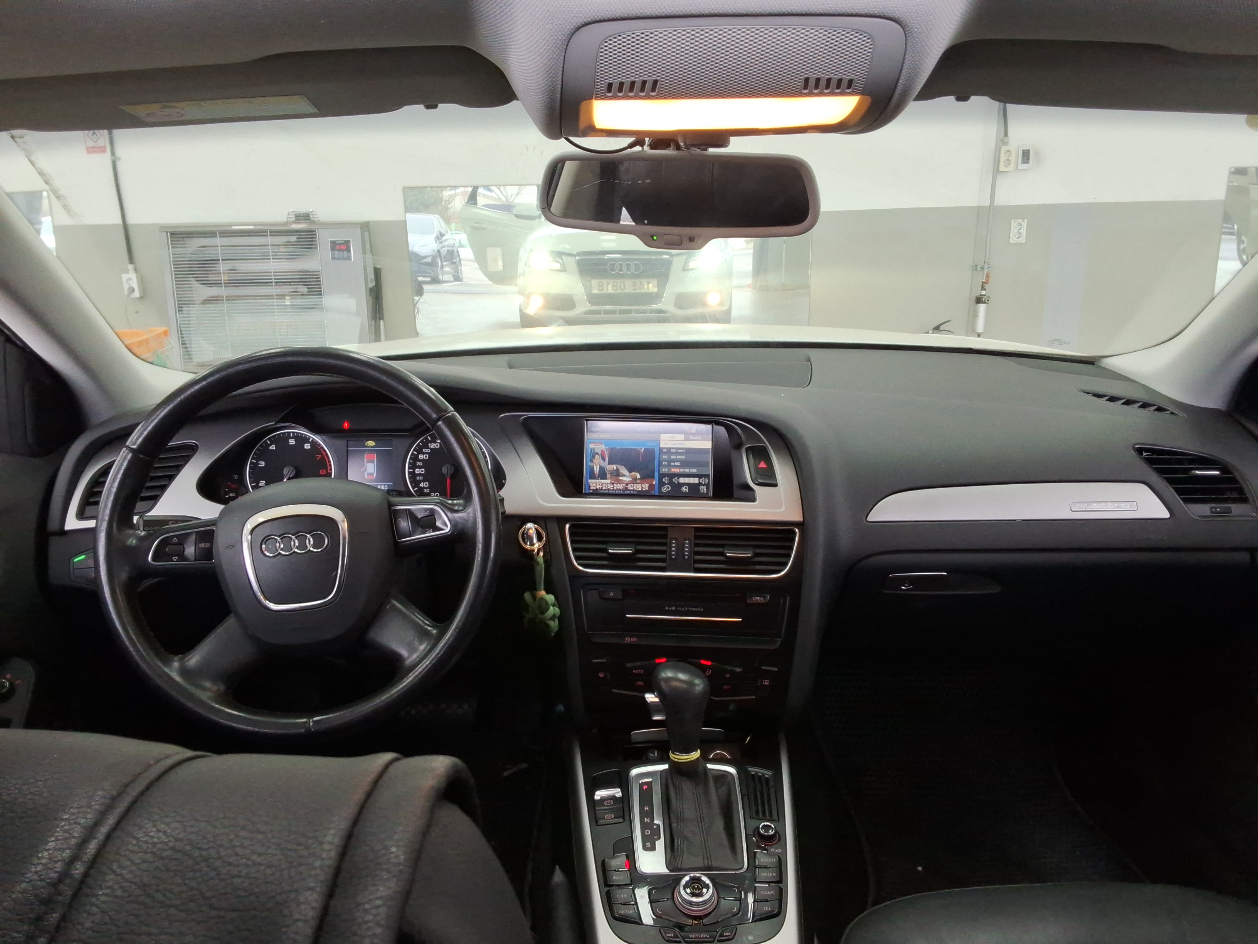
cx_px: 629
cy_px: 472
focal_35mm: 28
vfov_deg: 49.7
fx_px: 1018
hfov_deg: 63.4
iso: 63
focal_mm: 2.91
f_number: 1.9
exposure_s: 1/120
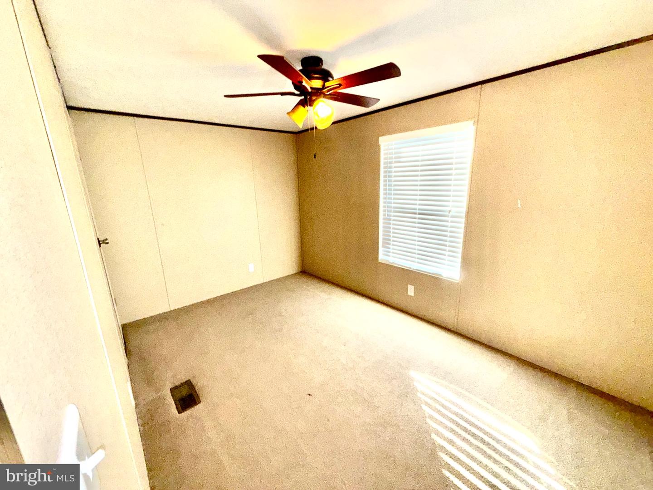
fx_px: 264
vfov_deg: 85.7
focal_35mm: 14
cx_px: 326
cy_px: 245
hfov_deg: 102.1
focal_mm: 2.22
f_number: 2.2
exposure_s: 1/122
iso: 80
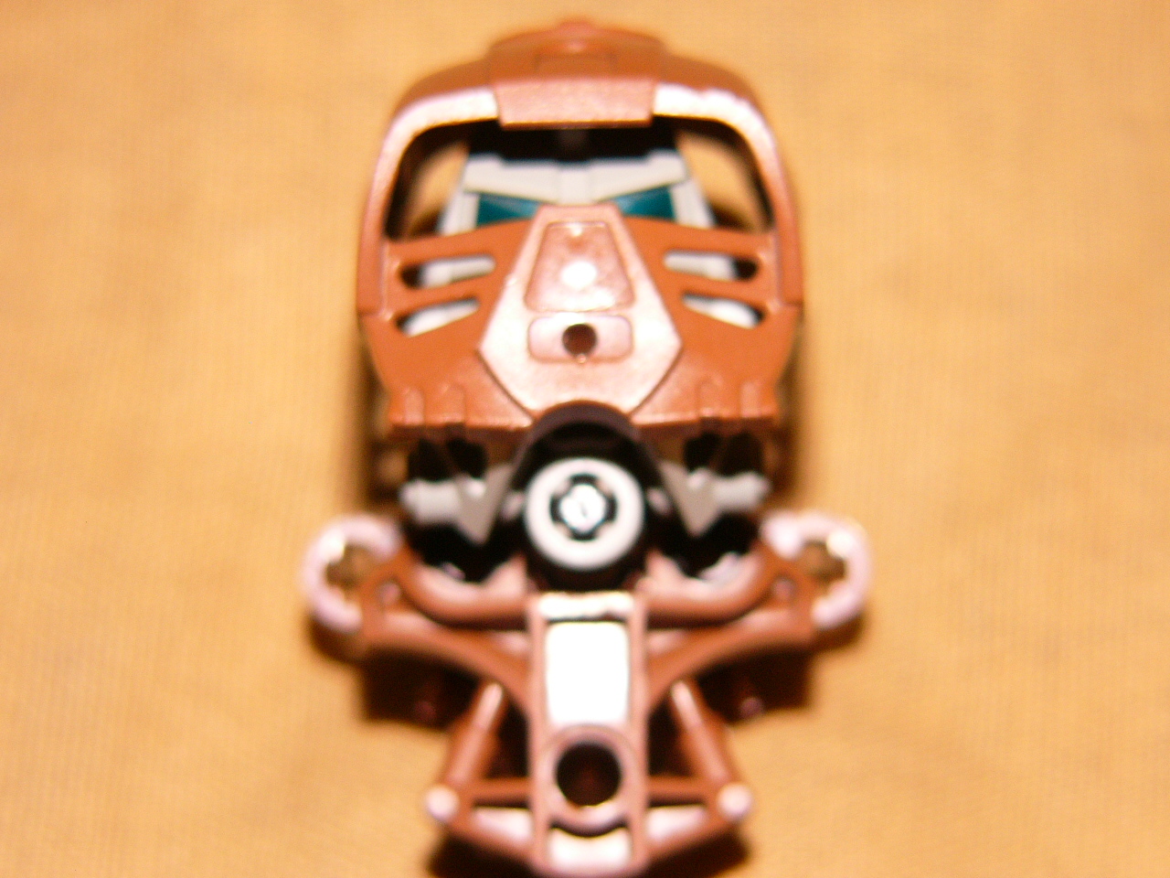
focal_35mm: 127
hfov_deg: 15.5
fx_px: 4293
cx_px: 585
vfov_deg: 11.7
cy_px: 439
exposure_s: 1/100
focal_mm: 21.2
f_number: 2.8
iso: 100
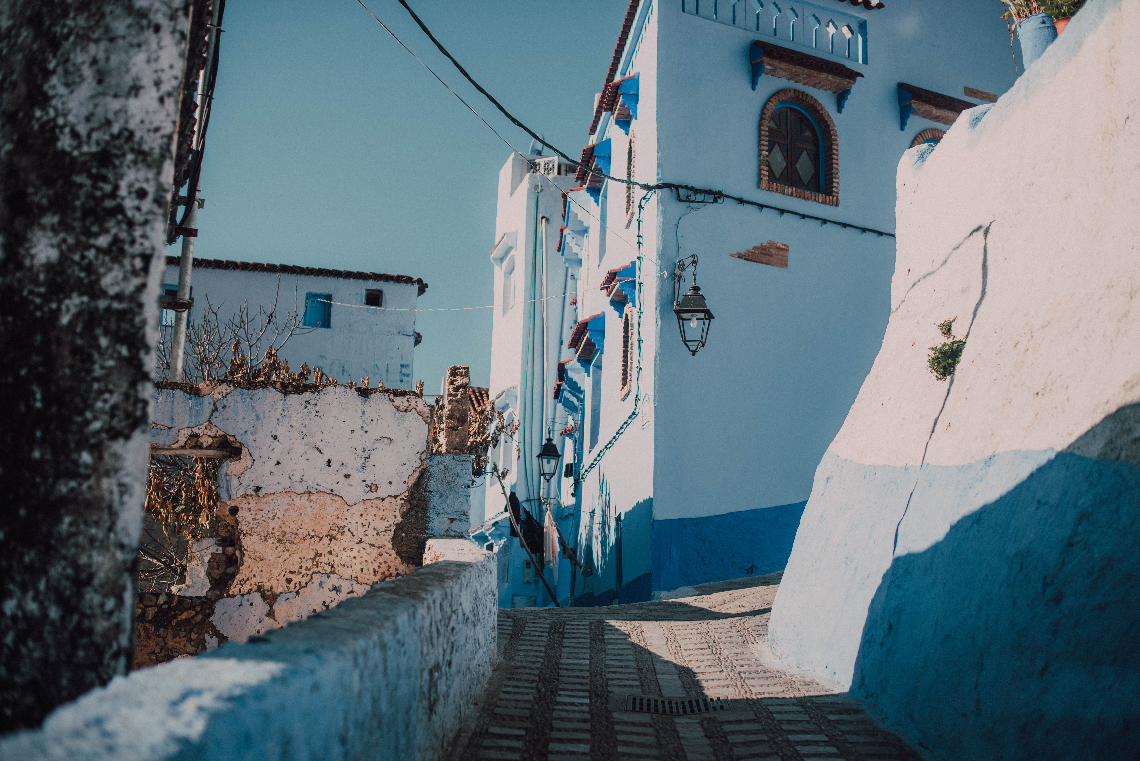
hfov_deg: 39.6
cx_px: 570
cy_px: 380
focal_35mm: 50
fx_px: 1584
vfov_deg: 27.0
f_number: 2.5
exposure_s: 1/4000
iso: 80
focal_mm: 50
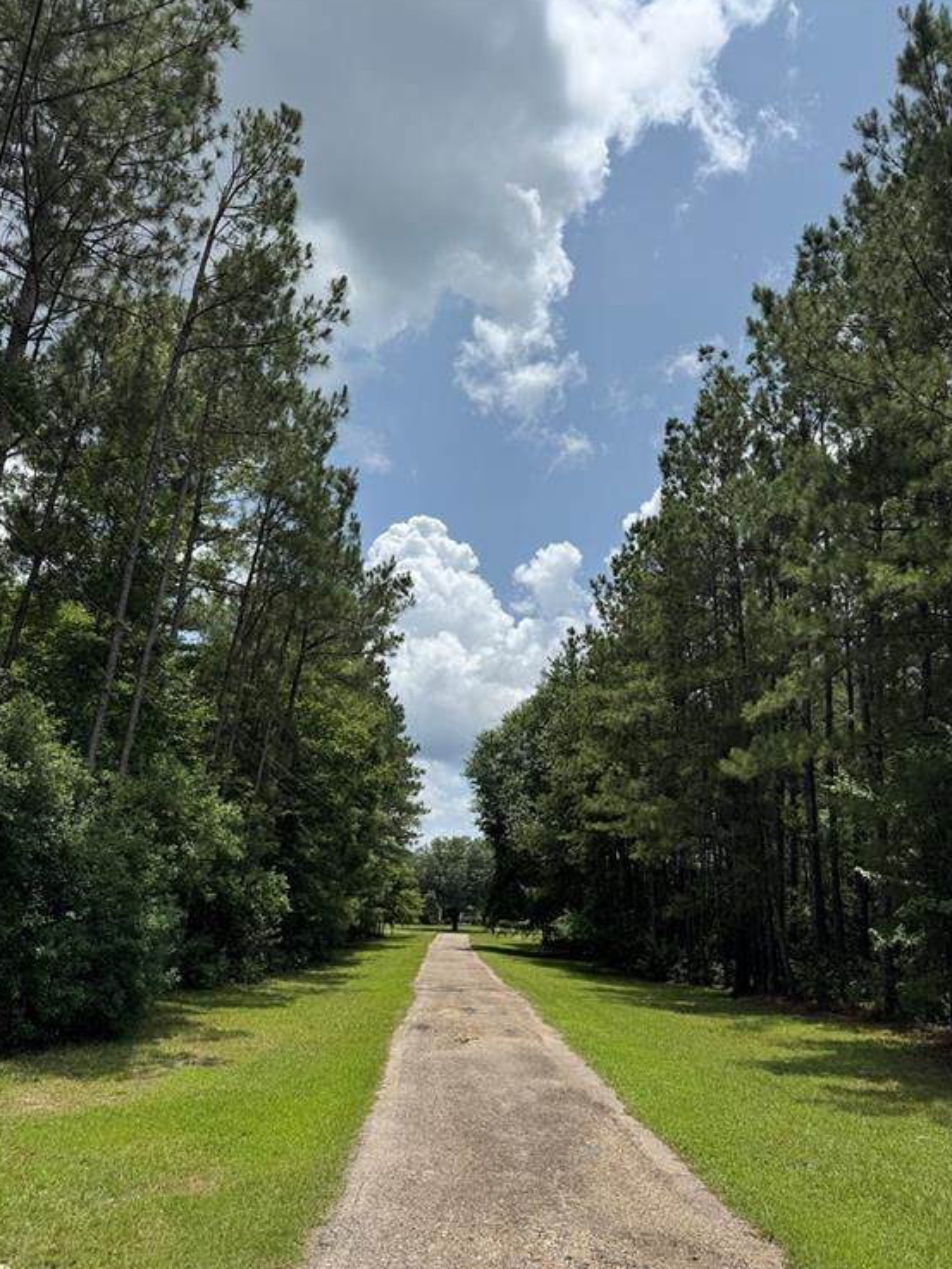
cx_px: 487
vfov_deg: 69.4
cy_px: 649
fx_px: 916
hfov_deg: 54.9
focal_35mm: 25
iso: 80
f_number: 1.78
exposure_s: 1/7937
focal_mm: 6.76
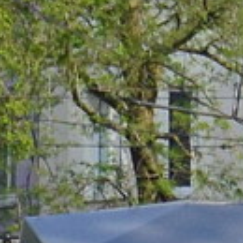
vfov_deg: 1.4
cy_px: 425
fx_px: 9784
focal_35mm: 1232
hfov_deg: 1.4
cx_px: 193
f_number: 10
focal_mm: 105
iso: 400
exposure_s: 1/320
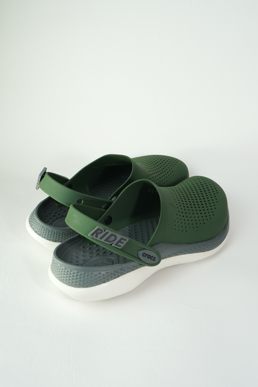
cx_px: 129
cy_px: 194
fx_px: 419
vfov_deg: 49.6
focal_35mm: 39
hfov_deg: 34.2
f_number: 16
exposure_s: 1/20
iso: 320
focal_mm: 26
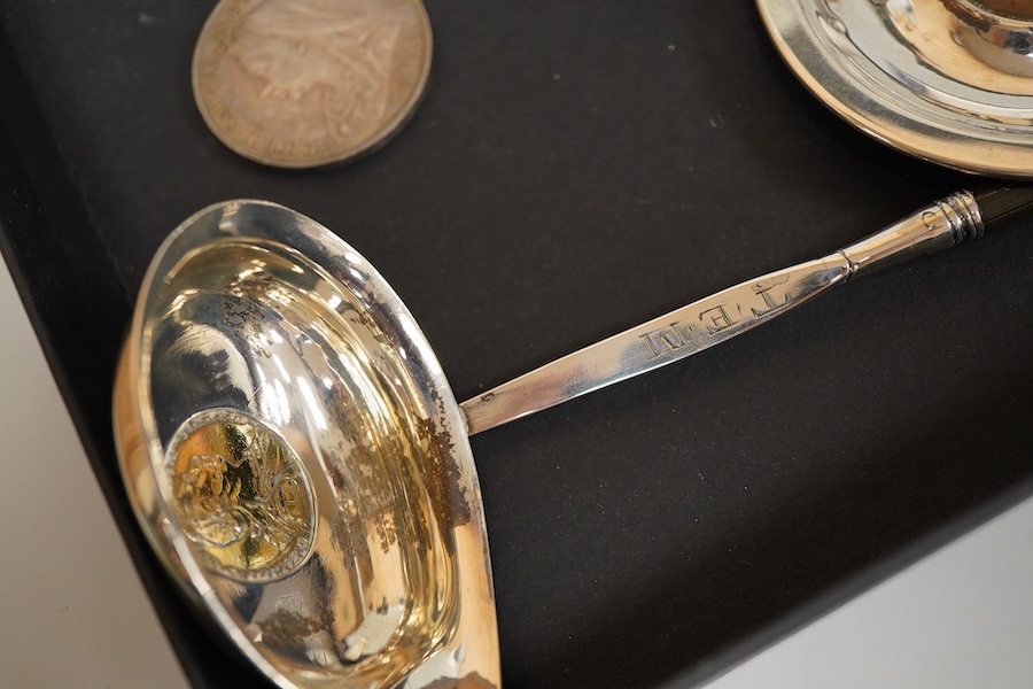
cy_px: 344
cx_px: 516
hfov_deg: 43.6
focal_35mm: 45
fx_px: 1291
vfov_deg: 29.9
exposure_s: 1/160
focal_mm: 30
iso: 1250
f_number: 3.5
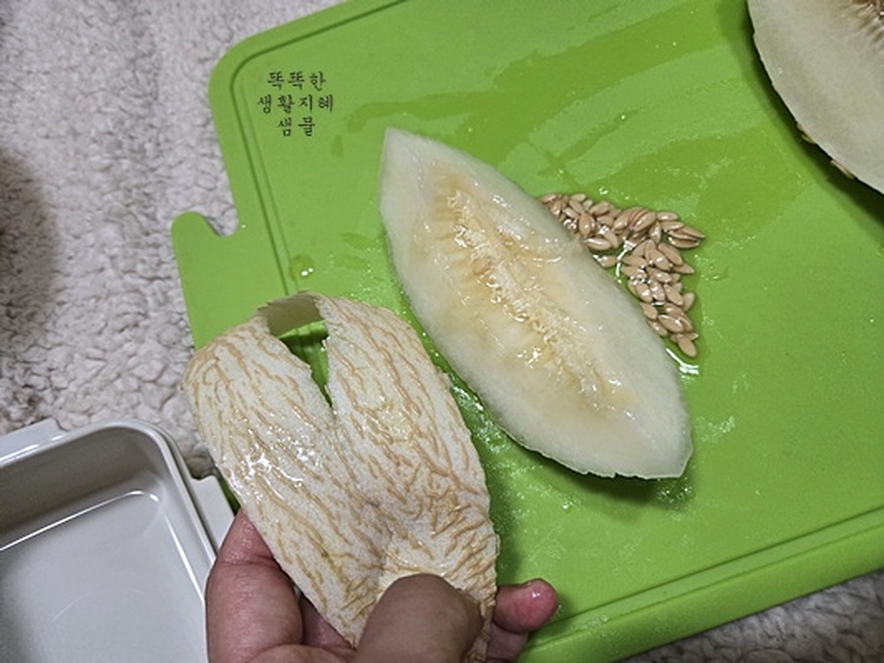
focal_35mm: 23
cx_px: 442
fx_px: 587
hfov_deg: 73.9
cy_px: 332
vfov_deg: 58.9
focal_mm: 5.4
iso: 400
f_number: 1.8
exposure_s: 1/120
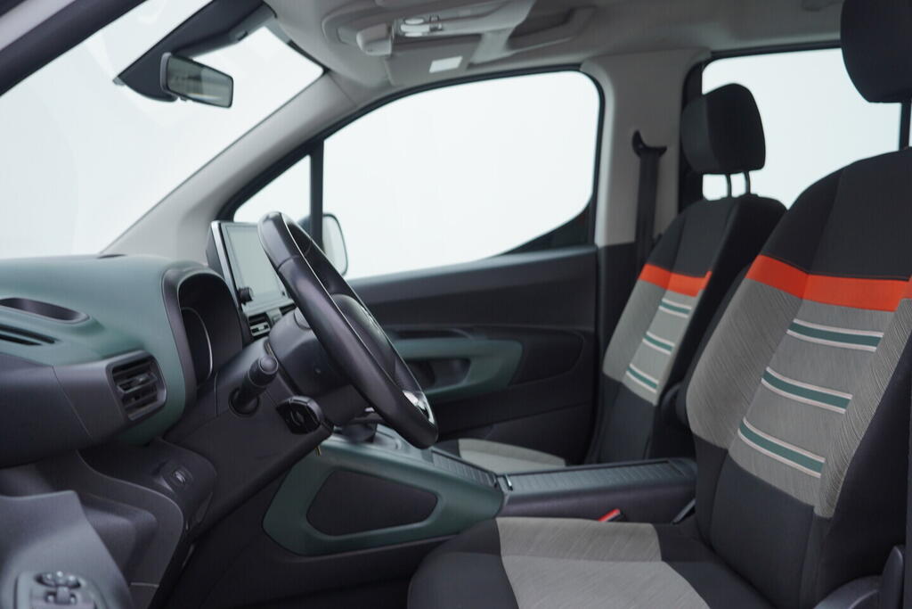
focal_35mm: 36
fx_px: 912
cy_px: 304
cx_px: 456
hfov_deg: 53.1
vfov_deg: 36.9
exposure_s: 1/50
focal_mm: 24
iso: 125
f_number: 3.2
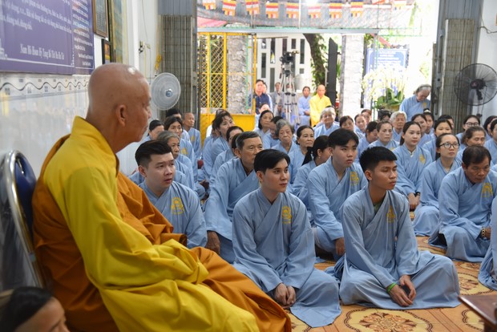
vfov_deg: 29.3
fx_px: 635
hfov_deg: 42.7
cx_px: 248
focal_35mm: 46
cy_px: 166
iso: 720
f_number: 4
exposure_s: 1/60
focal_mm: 46
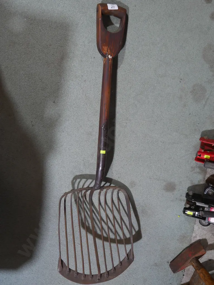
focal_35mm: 36
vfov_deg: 51.3
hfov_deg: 39.7
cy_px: 142
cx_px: 107
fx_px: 296
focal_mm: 18
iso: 500
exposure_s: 1/60
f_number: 4
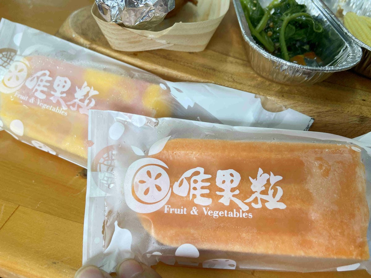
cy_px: 139
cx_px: 186
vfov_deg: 53.1
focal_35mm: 26
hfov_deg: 67.3
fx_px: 279
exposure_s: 1/120
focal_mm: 4.25
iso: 80
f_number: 1.8
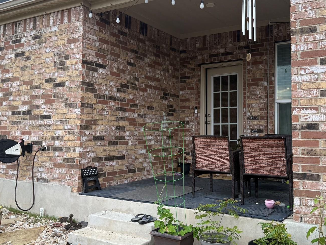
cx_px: 168
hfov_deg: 49.0
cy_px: 109
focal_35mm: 38
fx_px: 358
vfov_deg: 37.7
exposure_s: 1/370
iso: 100
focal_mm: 6.76
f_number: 1.78
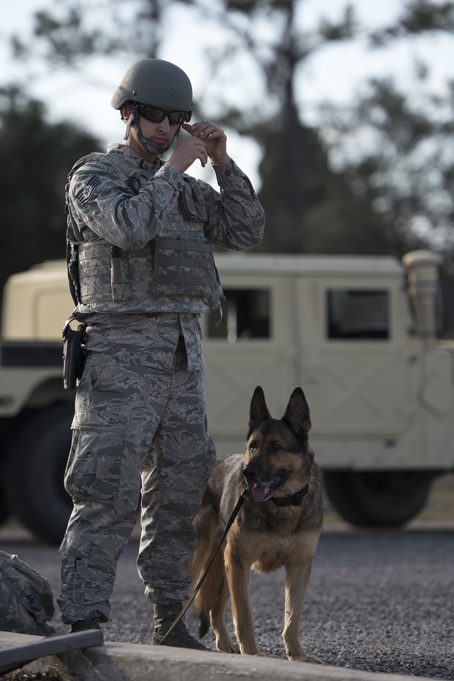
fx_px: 3023
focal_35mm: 160
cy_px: 340
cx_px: 227
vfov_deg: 12.8
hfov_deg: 8.6
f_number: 2.8
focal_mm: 160
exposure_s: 1/1600
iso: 160
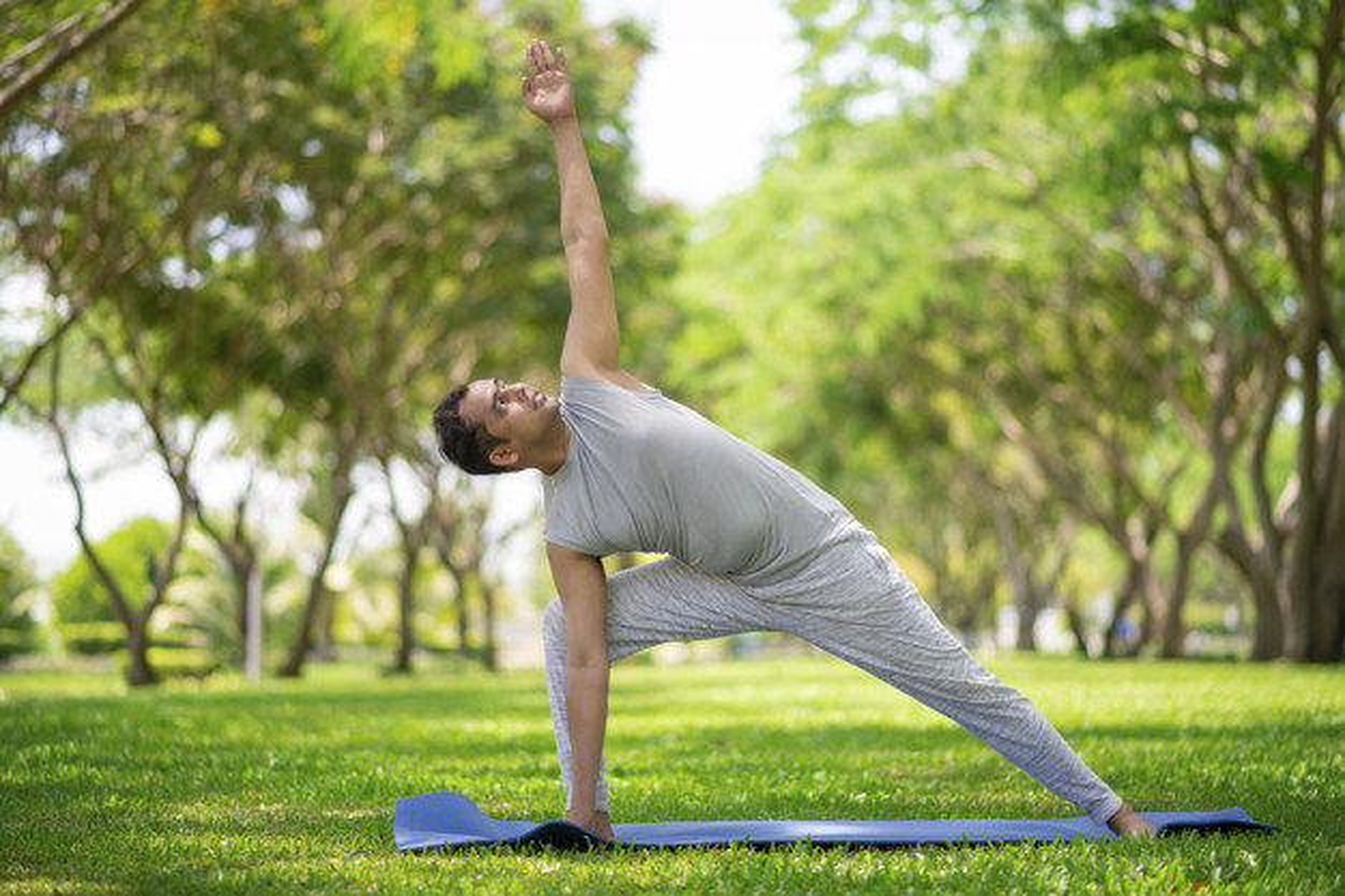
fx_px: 3175
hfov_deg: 23.9
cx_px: 672
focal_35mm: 85
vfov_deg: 16.1
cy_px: 448
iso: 80
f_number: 1.8
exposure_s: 1/800
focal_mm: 85
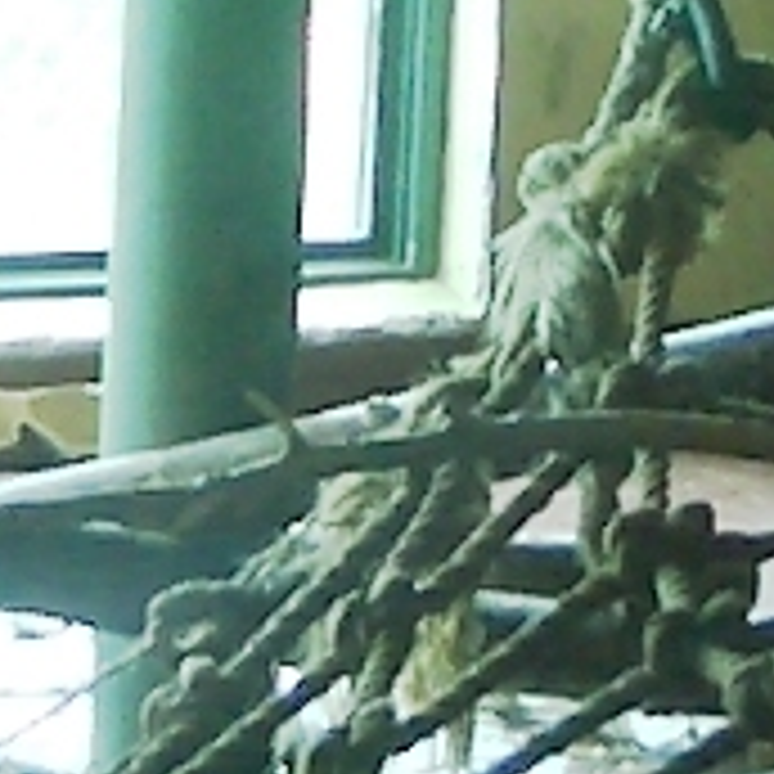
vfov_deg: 6.1
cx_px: 216
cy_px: -76
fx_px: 7286
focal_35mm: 288
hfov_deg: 6.1
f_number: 2.6
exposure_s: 1/40
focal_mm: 5.8
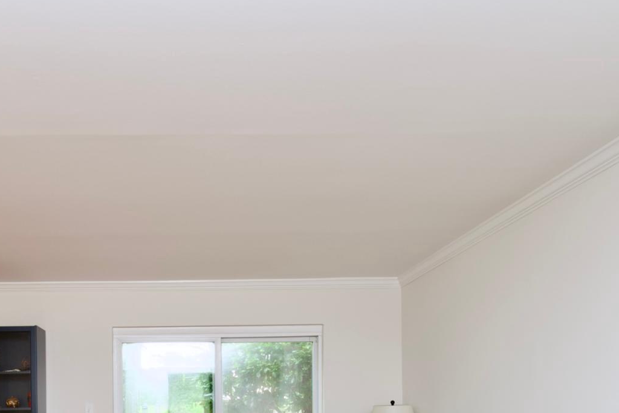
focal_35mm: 30
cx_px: 166
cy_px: 396
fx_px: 516
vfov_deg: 39.4
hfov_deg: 59.1
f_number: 7.1
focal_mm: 10
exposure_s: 1/20
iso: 400
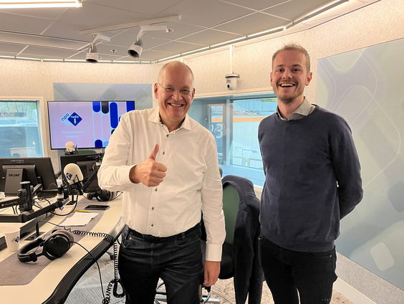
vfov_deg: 53.1
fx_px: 304
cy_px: 152
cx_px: 202
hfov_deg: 67.3
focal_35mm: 26
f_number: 1.6
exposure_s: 1/63
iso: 125
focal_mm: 5.1
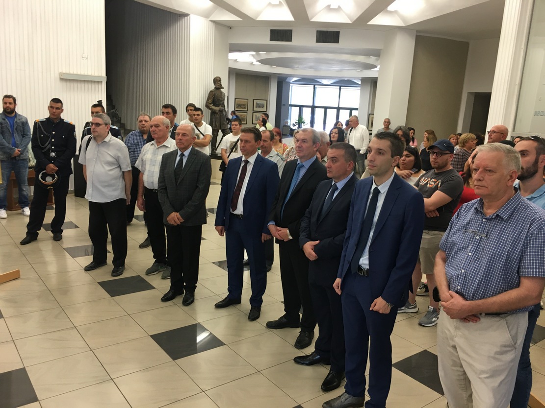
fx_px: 457
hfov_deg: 61.7
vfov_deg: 48.2
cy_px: 204
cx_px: 272
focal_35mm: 29
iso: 50
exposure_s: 1/33
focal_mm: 4.15
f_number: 2.2
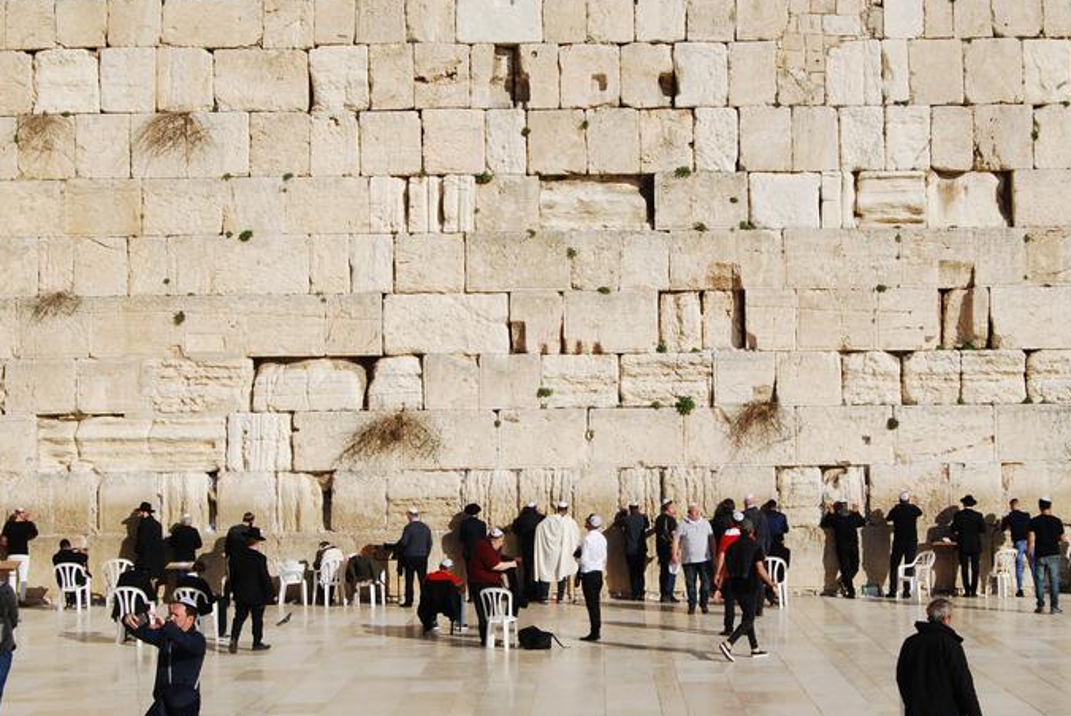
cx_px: 602
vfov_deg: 19.2
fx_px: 2114
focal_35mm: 71
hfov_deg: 28.4
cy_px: 368
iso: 100
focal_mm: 32
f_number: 10
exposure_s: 1/400
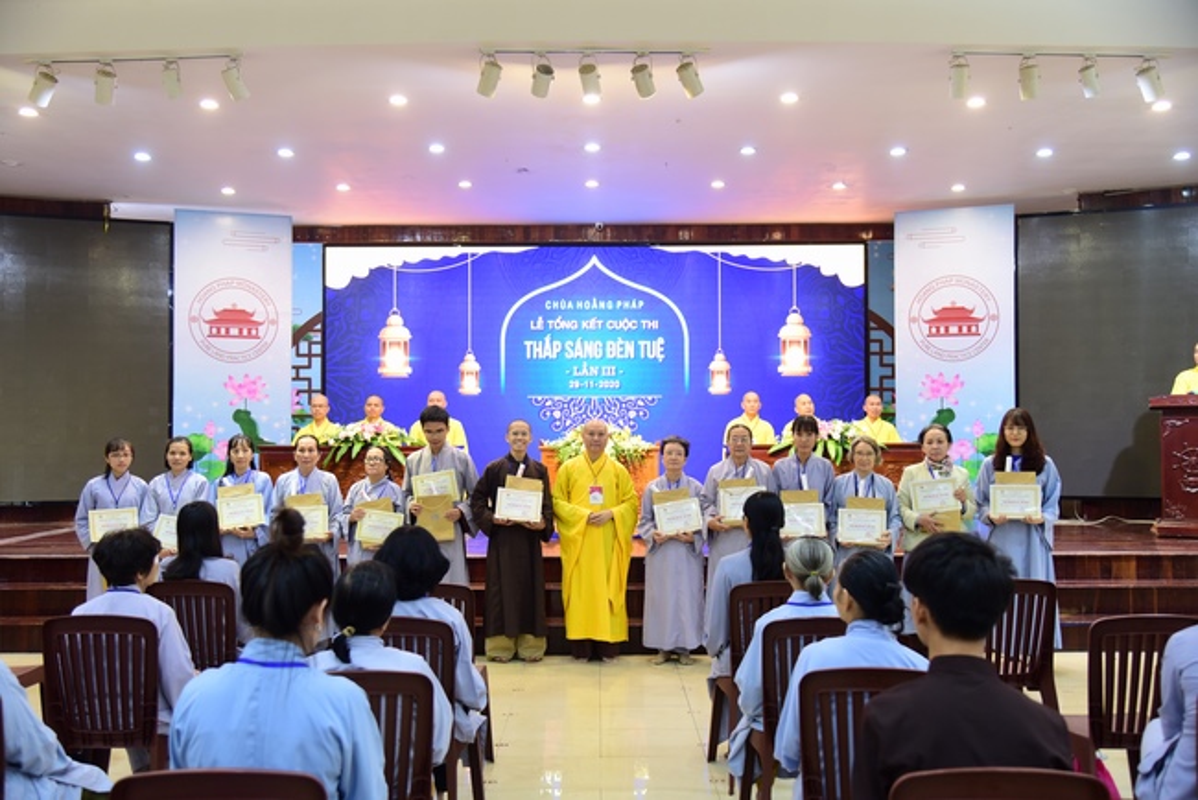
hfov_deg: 54.4
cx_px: 599
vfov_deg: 37.9
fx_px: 1165
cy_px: 400
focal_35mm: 35
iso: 1000
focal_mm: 35
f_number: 4
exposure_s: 1/25
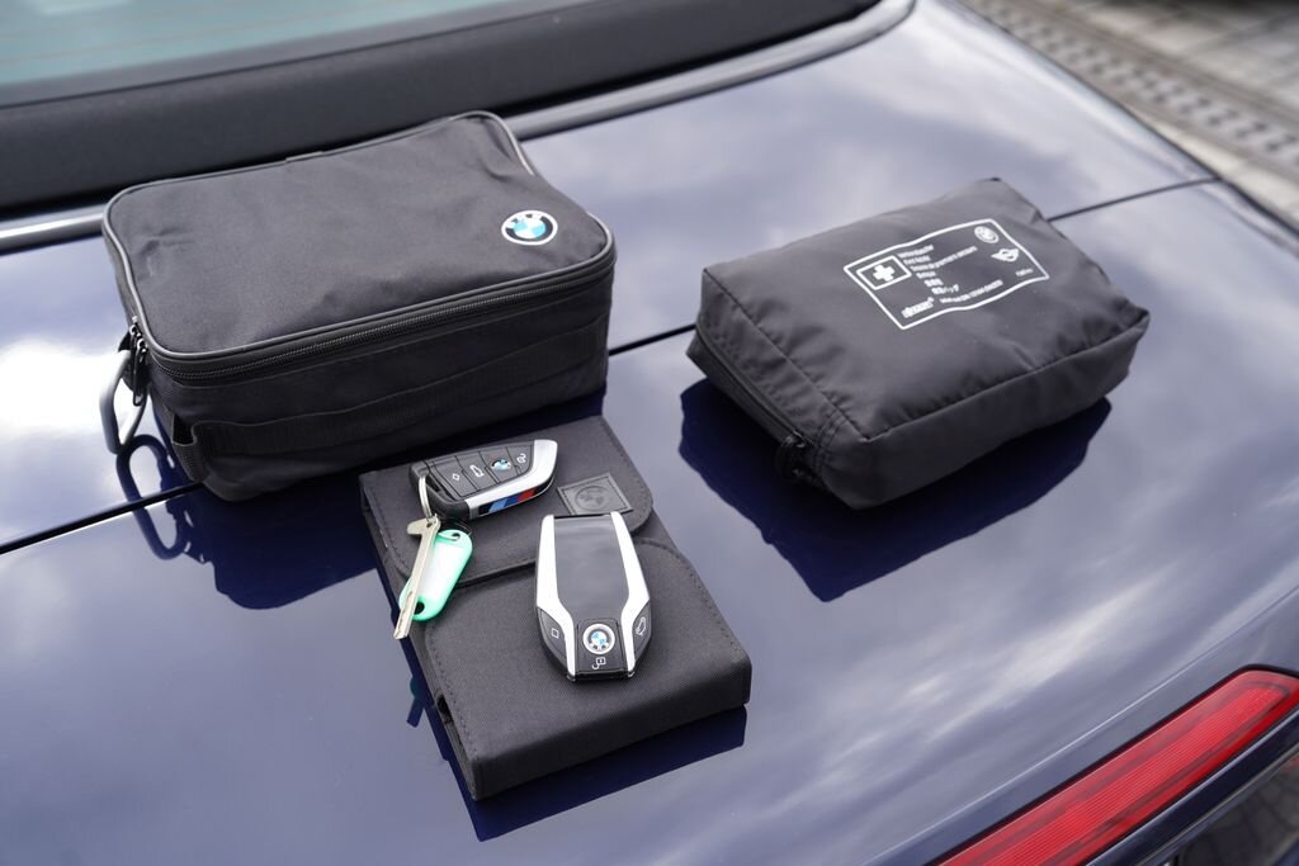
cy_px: 433
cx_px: 650
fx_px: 1227
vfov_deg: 38.9
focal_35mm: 34
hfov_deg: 55.8
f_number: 5
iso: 100
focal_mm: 34
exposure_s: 1/125
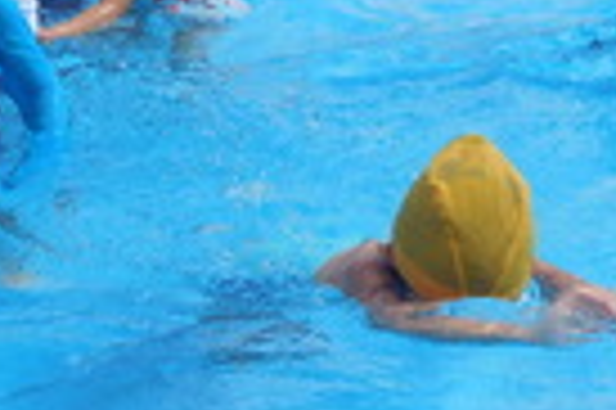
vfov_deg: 10.7
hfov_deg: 16.0
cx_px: 306
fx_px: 2188
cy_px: 329
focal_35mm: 128
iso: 125
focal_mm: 6.2
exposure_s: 1/400
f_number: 7.6
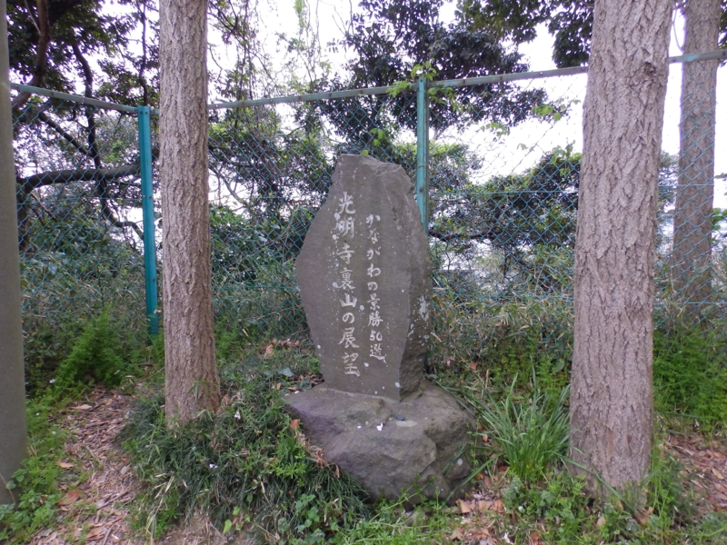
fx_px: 462
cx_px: 364
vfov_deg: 61.1
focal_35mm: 22
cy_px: 272
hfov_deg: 76.4
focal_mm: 4
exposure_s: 1/30
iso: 400
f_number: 3.4
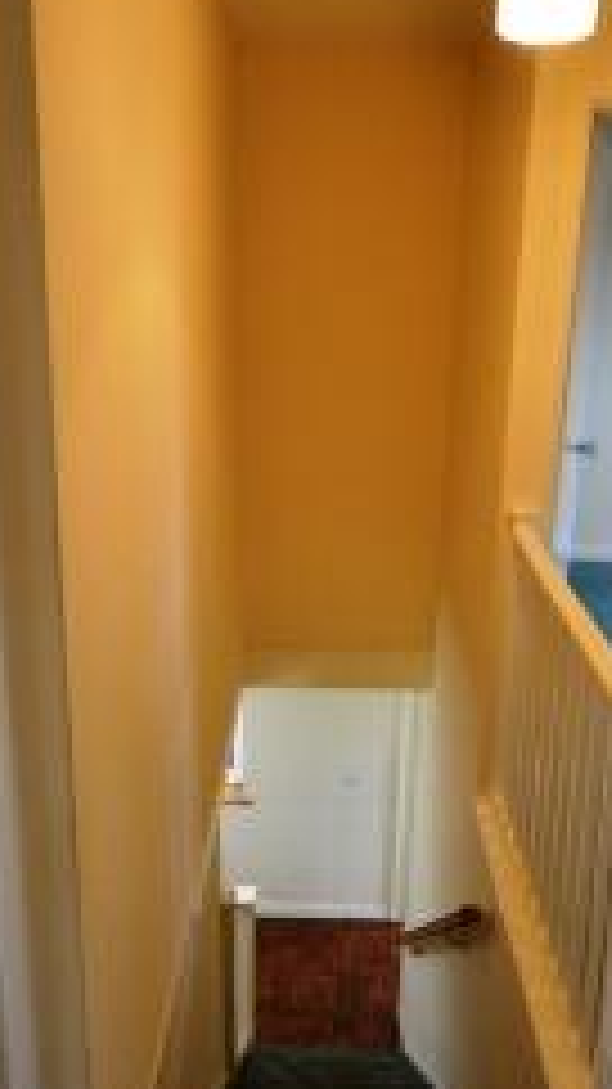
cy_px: 529
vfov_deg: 66.1
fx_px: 837
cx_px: 333
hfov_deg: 40.1
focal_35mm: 29
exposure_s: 1/60
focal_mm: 10
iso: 640
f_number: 4
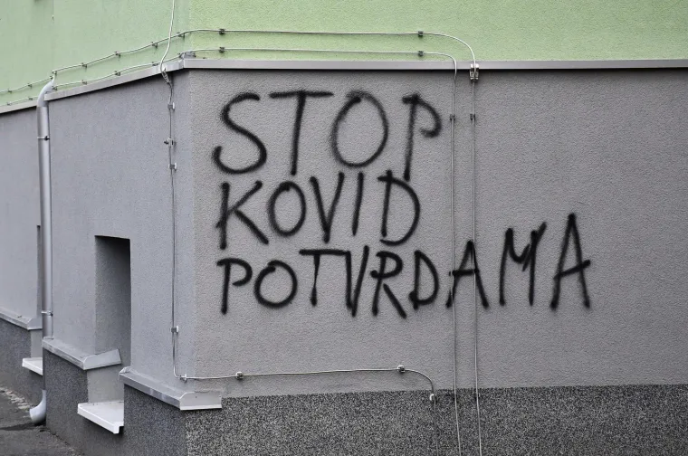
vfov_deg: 13.8
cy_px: 228
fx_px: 1889
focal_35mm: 99
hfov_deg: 20.6
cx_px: 344
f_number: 10
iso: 2500
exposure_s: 1/1600
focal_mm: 66
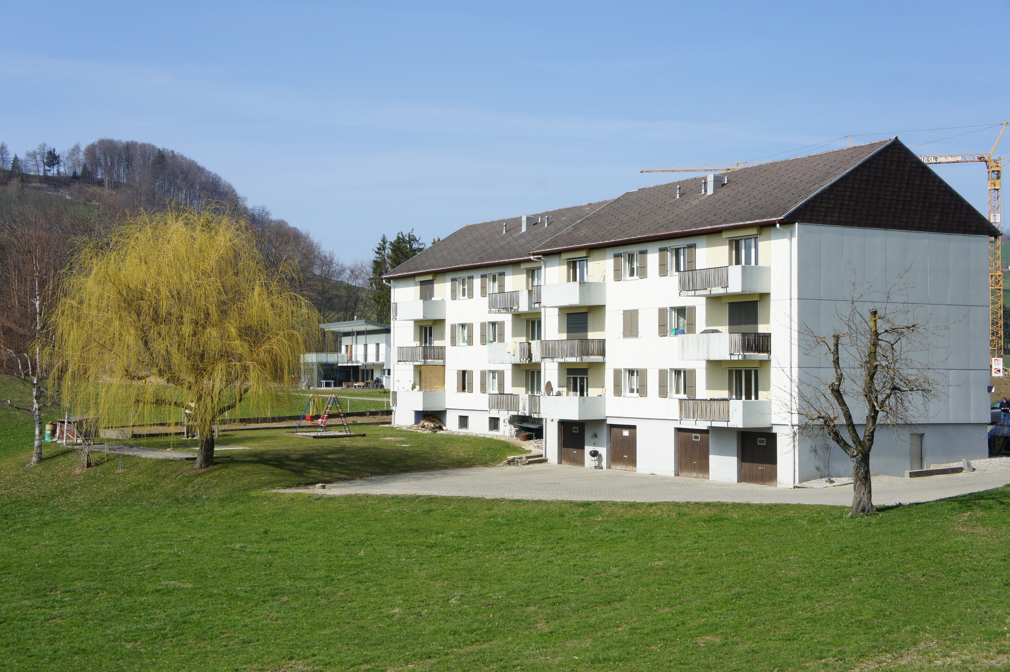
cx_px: 505
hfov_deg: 40.0
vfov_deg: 27.2
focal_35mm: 50
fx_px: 1388
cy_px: 336
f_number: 13
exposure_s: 1/200
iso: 200
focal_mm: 33
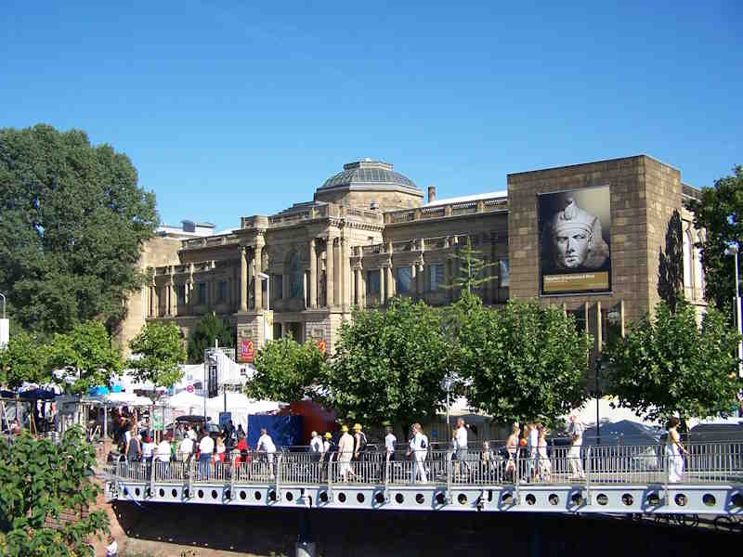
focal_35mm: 38
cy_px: 278
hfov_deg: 49.0
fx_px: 816
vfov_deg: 37.7
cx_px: 372
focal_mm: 6.3
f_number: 2.8
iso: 80
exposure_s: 1/1000
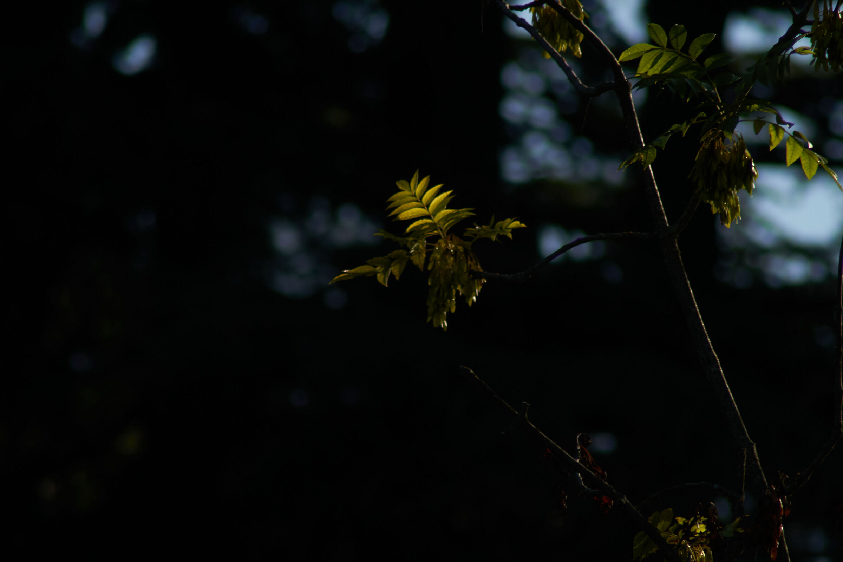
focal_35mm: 900
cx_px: 422
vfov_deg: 1.5
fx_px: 21073
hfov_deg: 2.3
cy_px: 281
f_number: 11
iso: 400
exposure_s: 1/1000
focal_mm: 600
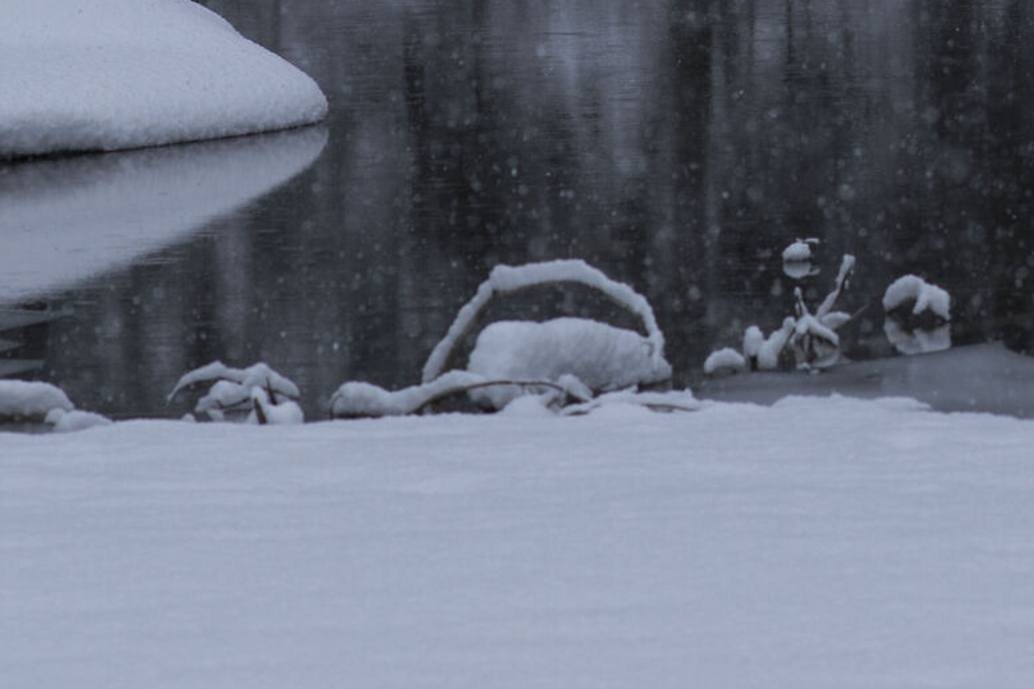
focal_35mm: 620
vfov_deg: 2.2
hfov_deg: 3.3
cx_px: 1110
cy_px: -295
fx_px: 17806
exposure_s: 1/320
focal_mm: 200
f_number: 5.6
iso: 200
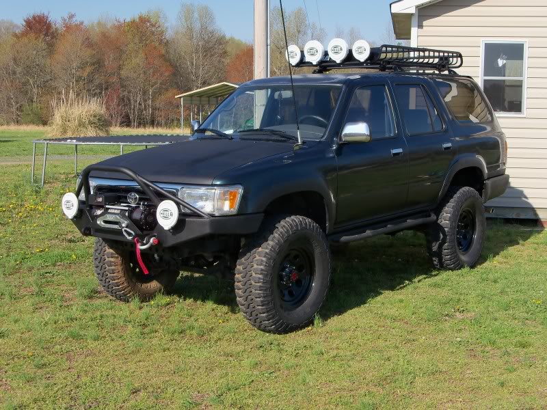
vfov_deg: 29.1
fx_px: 790
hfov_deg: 38.2
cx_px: 274
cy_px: 205
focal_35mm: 50
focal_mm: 8.8
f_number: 3.8
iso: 80
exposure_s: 1/640
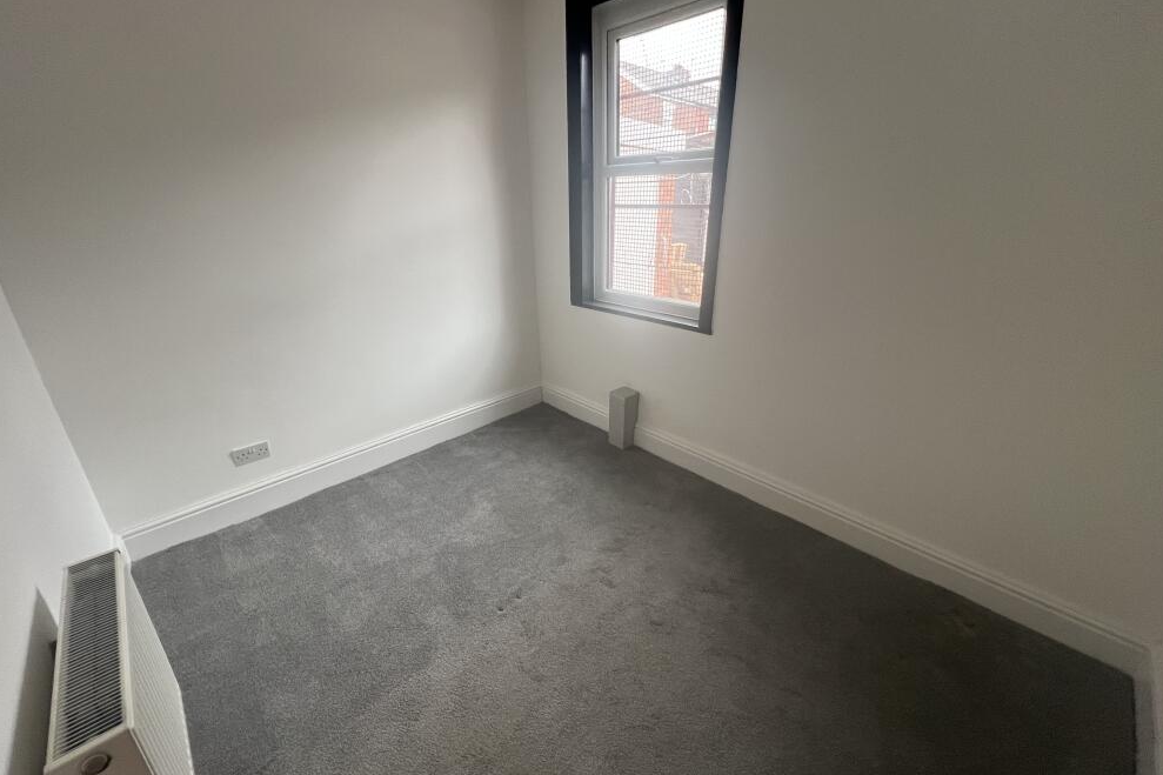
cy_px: 389
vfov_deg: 81.2
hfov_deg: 104.3
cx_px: 577
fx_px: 452
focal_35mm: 14
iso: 250
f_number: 1.8
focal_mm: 1.57
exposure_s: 1/88
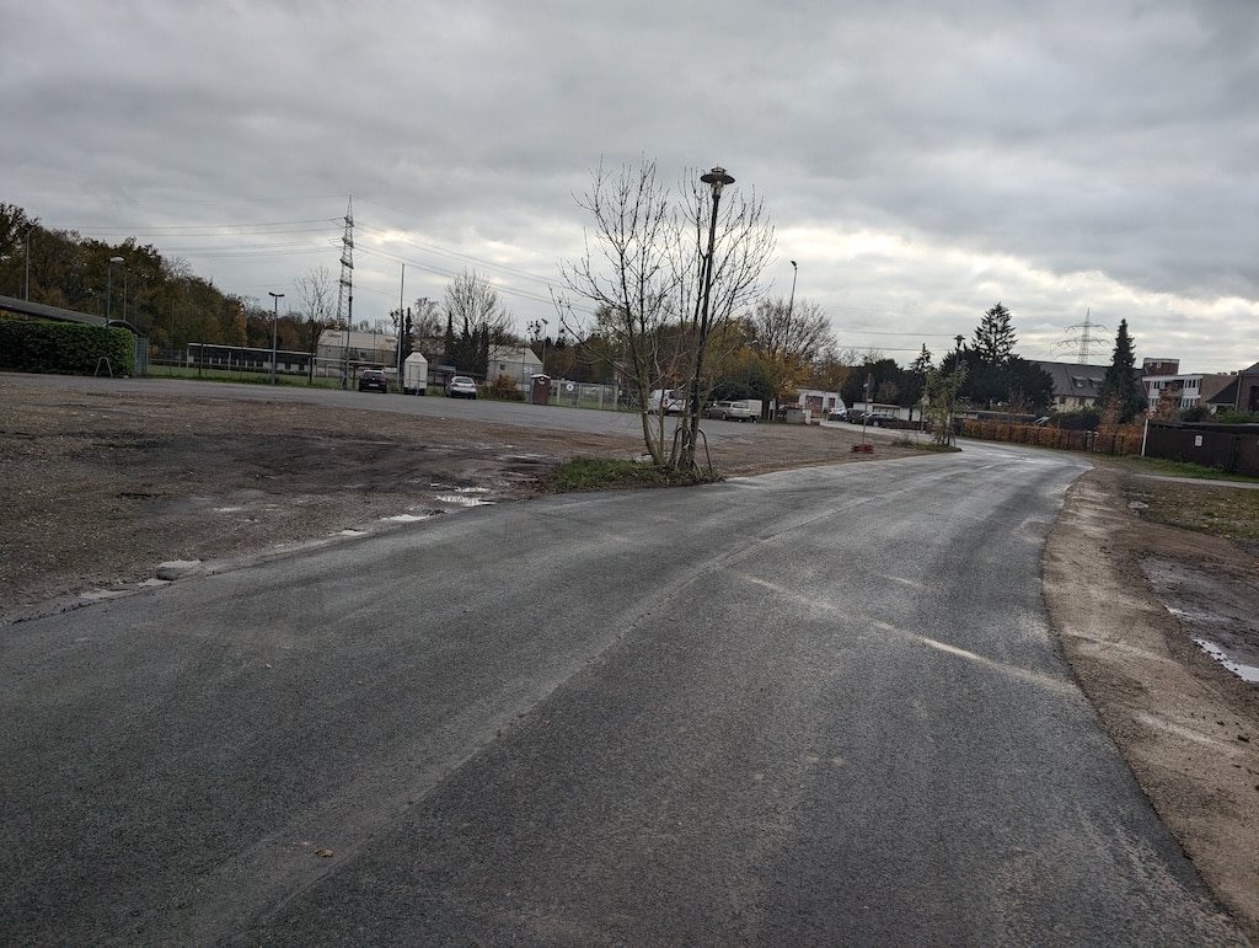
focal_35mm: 24
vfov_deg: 56.9
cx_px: 630
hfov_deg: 71.5
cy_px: 474
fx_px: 874
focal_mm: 6.9
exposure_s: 1/398
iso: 19
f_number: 1.68
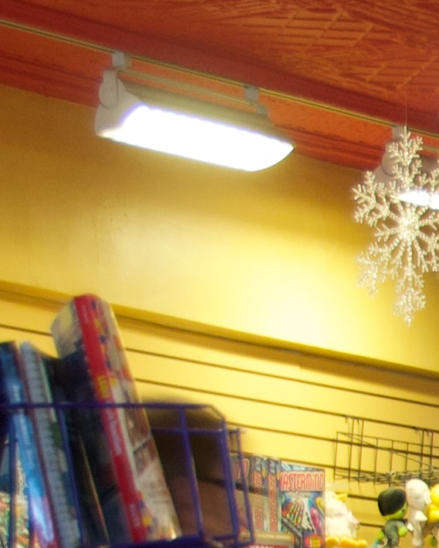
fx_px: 3992
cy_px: 758
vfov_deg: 7.7
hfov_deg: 5.9
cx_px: 1229
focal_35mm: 246
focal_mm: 29
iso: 400
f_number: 4
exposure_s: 1/25
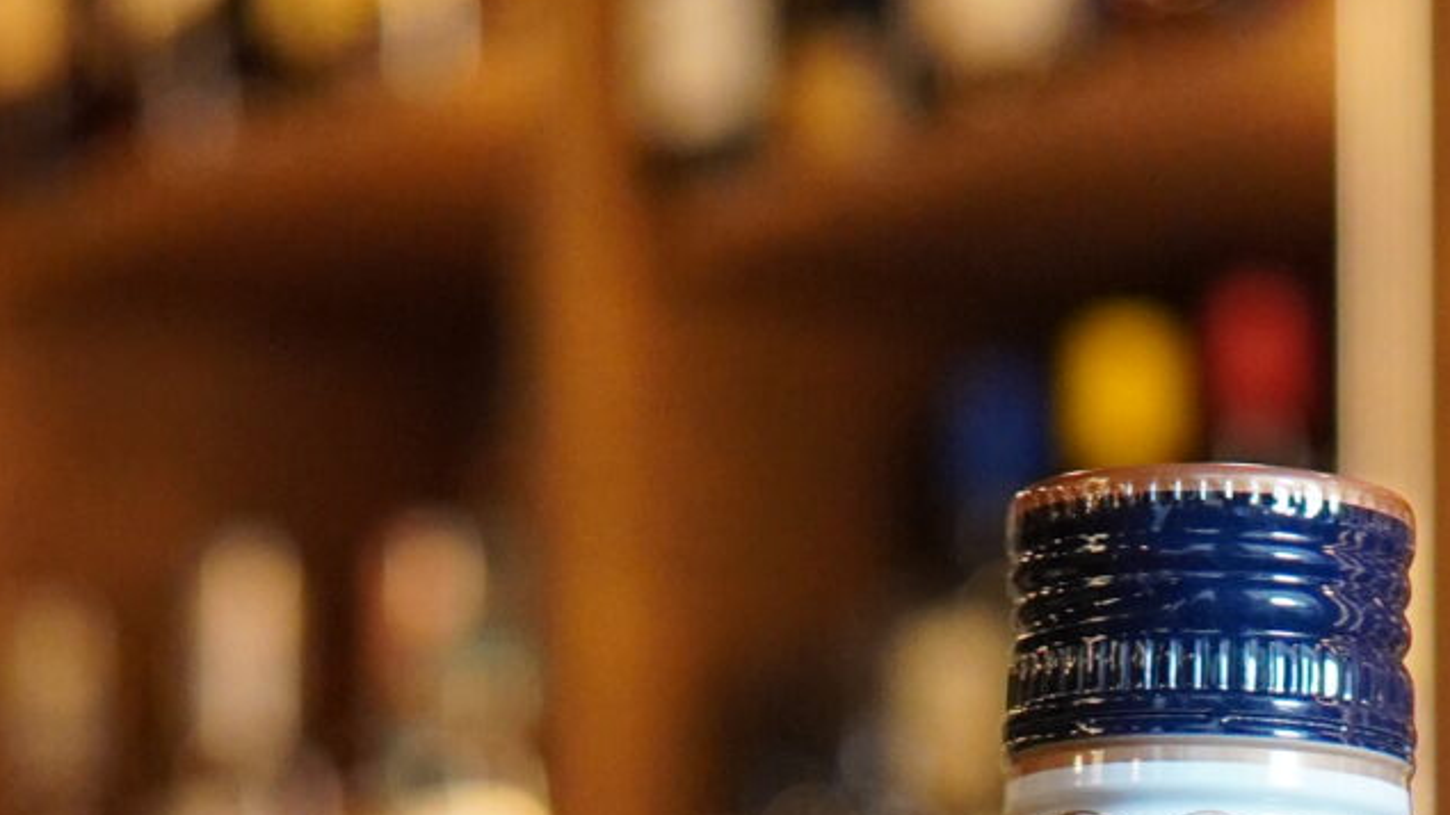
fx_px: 7304
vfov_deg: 6.0
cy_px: 2381
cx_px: 1195
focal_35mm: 190
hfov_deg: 11.3
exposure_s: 1/160
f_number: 3.2
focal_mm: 30
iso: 1600
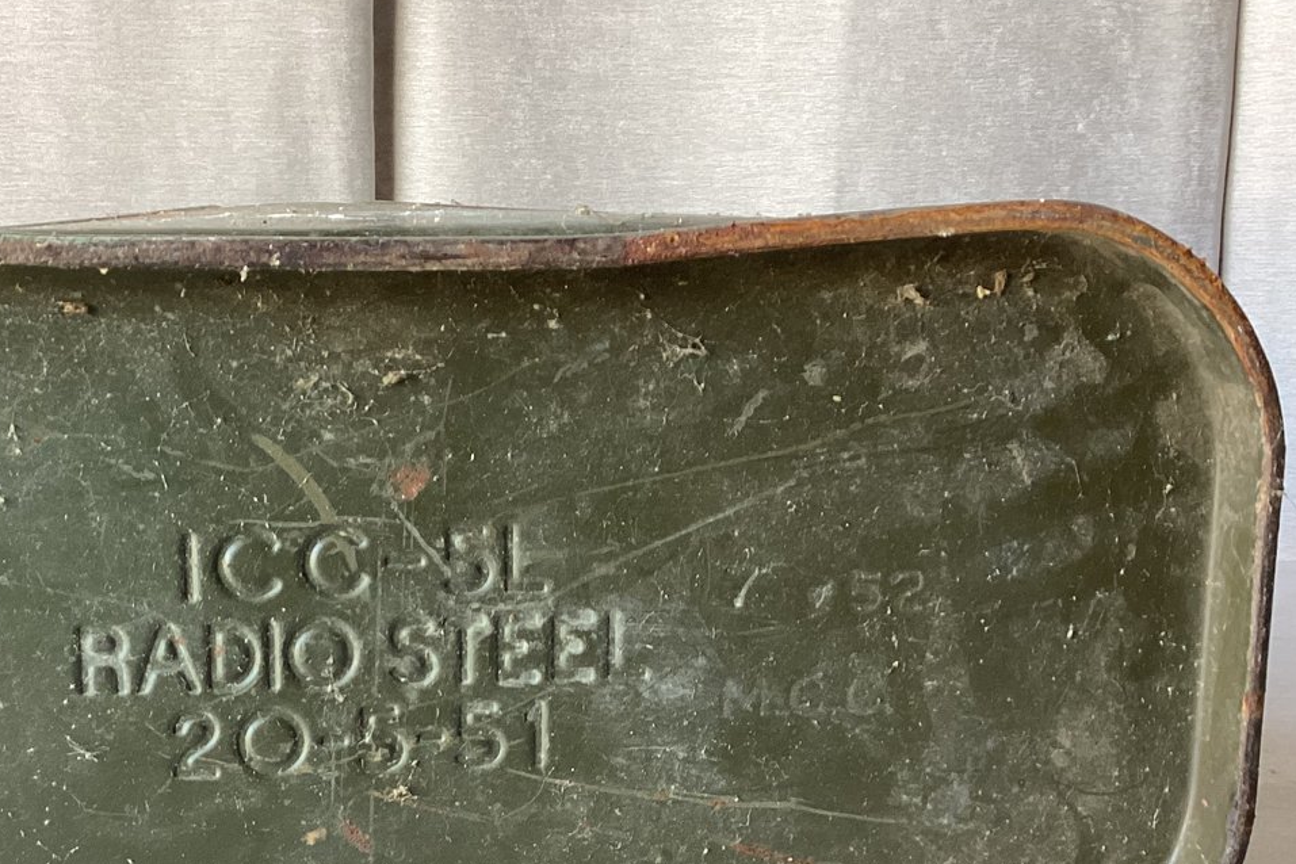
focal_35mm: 51
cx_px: 365
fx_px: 1836
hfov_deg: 38.1
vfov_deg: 26.1
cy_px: 664
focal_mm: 3.3
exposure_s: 1/60
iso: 125
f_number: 2.4
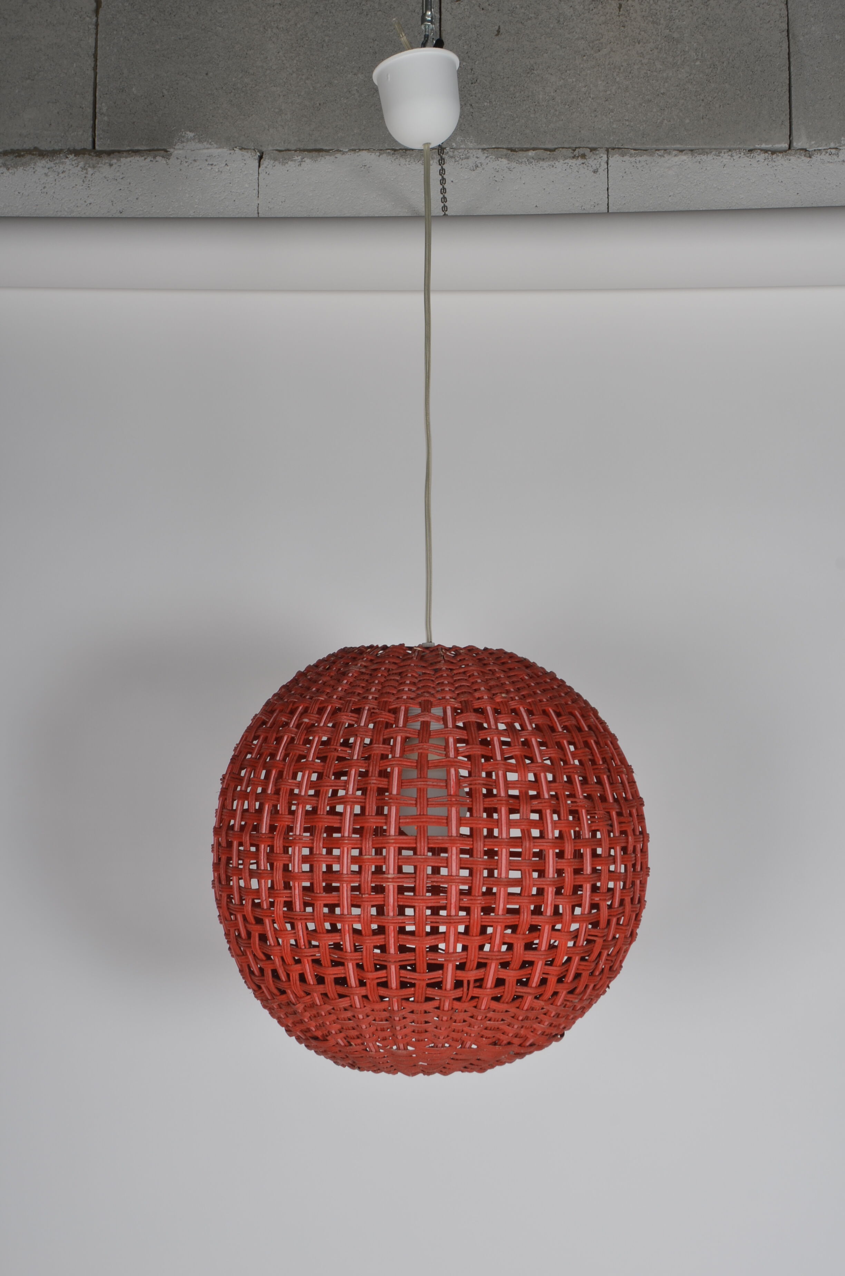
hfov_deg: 36.7
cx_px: 422
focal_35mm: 36
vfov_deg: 53.2
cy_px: 638
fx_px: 1273
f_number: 11
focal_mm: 24
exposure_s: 1/125
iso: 100
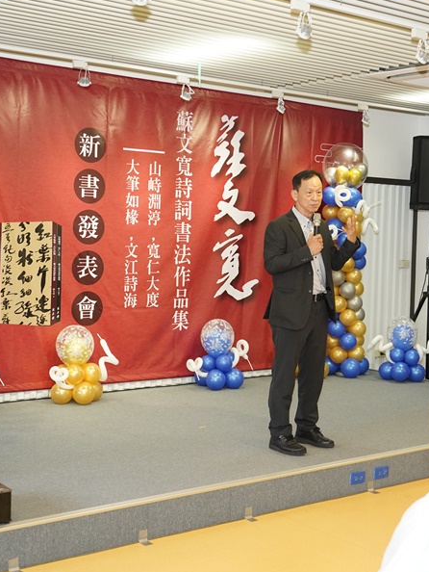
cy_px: 260
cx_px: 290
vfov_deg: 34.9
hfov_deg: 26.4
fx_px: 908
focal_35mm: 55
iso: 2500
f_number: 4
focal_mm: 34
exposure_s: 1/250
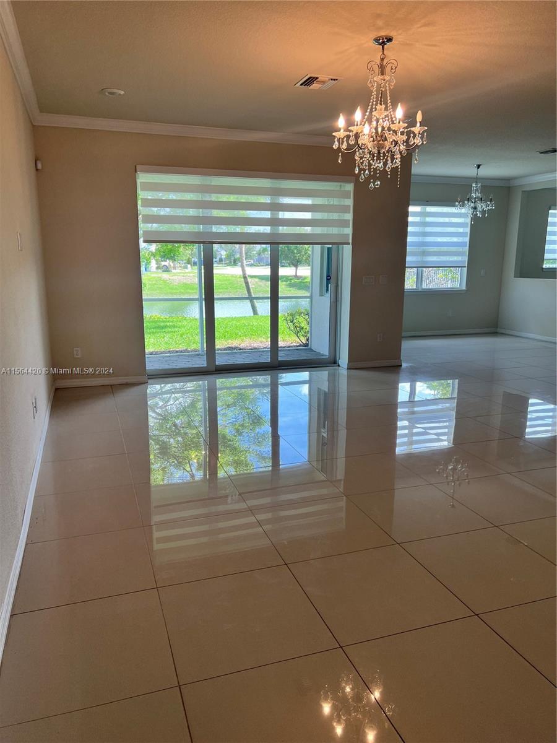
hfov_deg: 53.1
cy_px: 372
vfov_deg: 67.3
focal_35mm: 26
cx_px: 278
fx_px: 558
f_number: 1.5
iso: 40
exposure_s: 1/120
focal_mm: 5.7
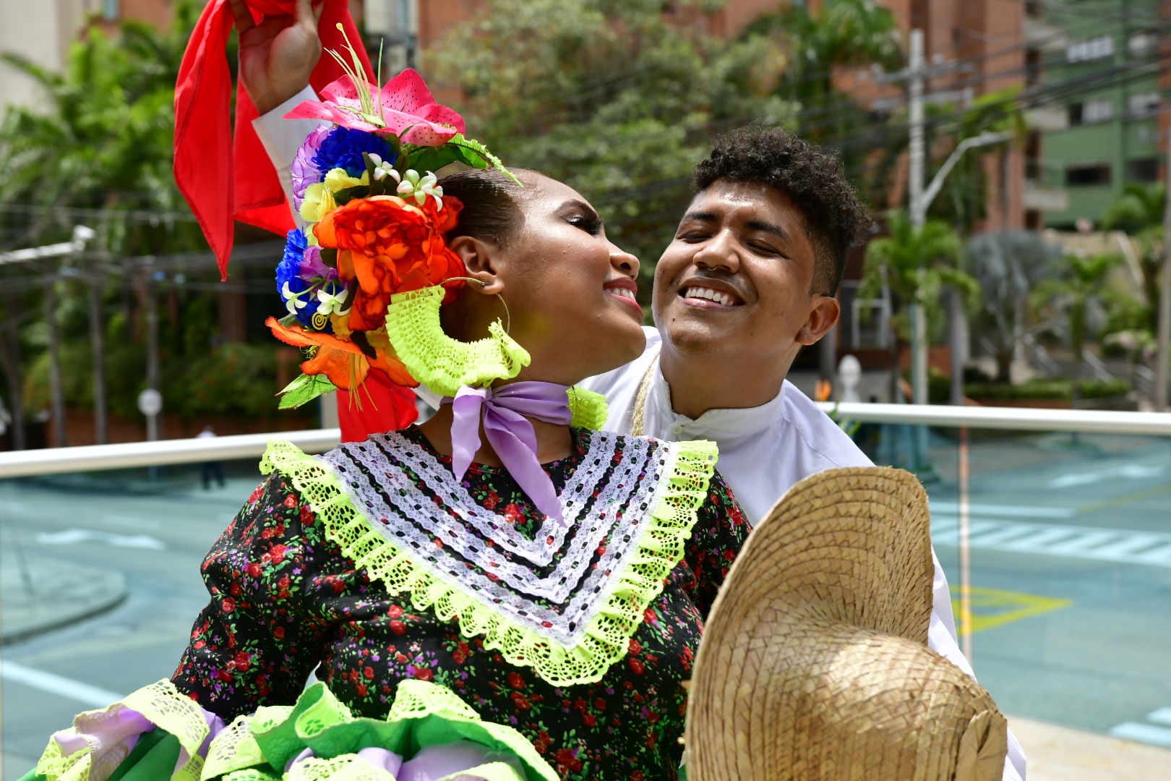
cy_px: 390
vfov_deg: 26.0
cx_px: 586
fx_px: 1691
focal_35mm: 52
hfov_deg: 38.2
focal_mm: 35
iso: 200
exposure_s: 1/2000
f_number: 4.5
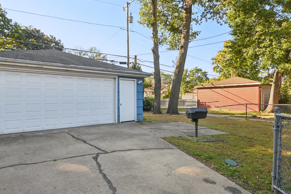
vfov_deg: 59.3
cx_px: 142
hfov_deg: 81.2
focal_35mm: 21
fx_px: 170
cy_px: 107
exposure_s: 1/80
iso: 400
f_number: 13
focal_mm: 16
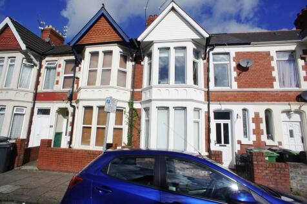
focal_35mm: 24
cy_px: 102
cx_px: 154
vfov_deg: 53.1
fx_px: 205
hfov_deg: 73.8
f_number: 13
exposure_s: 1/400
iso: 200
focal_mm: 16
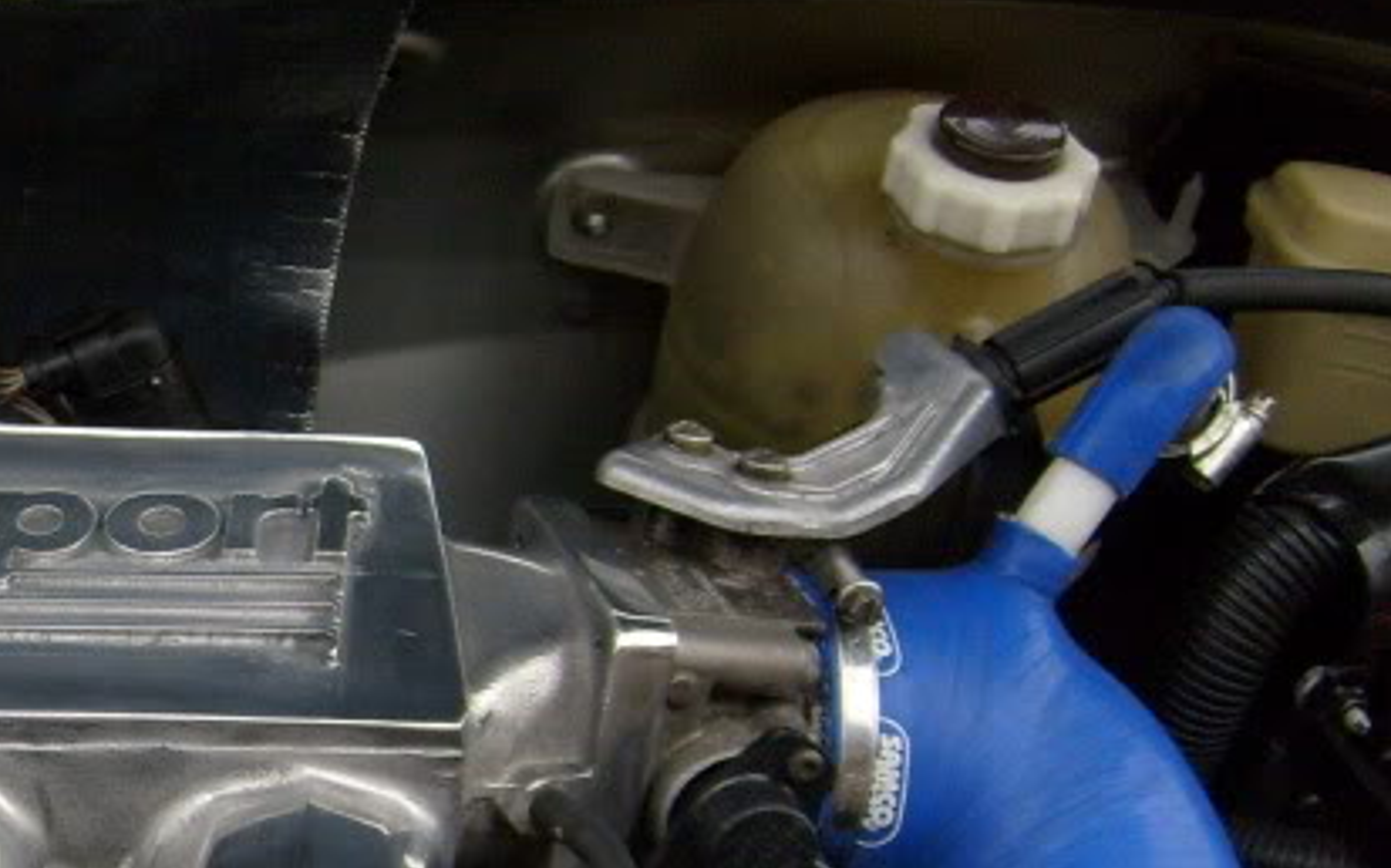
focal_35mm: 92
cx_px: -246
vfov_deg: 14.1
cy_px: 764
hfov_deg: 21.1
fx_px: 3487
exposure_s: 1/350
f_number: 2.8
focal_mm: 5.8
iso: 80
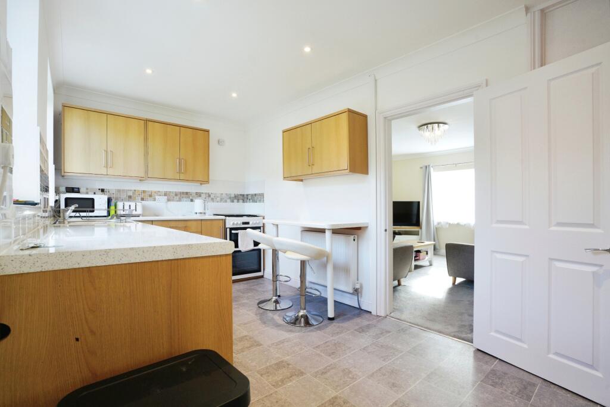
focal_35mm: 16
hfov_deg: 96.7
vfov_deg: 73.8
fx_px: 271
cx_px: 305
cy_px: 204
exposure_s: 1/40
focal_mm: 16
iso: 800
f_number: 9
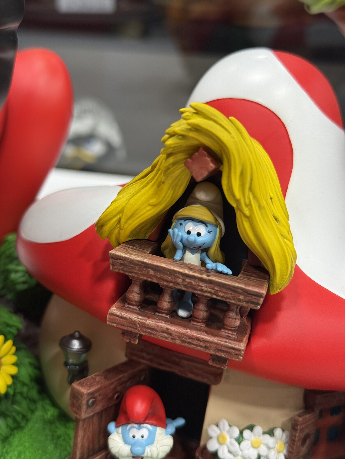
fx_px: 638
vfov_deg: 39.7
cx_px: 172
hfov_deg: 30.3
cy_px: 230
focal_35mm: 48
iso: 80
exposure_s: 1/100
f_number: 1.78
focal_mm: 6.76
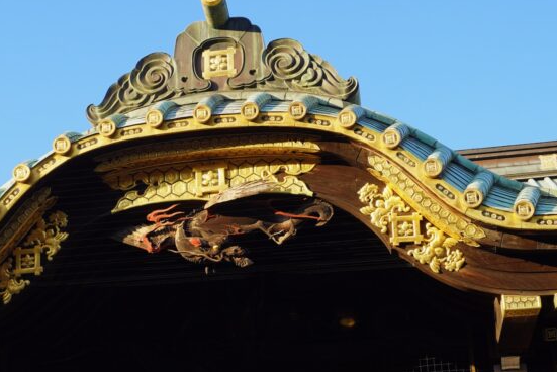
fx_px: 1207
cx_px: 208
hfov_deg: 25.9
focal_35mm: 78
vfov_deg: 17.5
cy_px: 189
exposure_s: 1/80
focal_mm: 28
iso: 100
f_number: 6.3
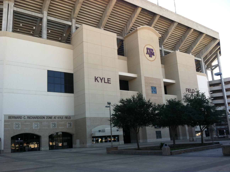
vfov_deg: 40.6
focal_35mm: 35
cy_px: 86
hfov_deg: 52.7
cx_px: 115
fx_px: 232
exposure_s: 1/256
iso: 80
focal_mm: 3.85
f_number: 2.8
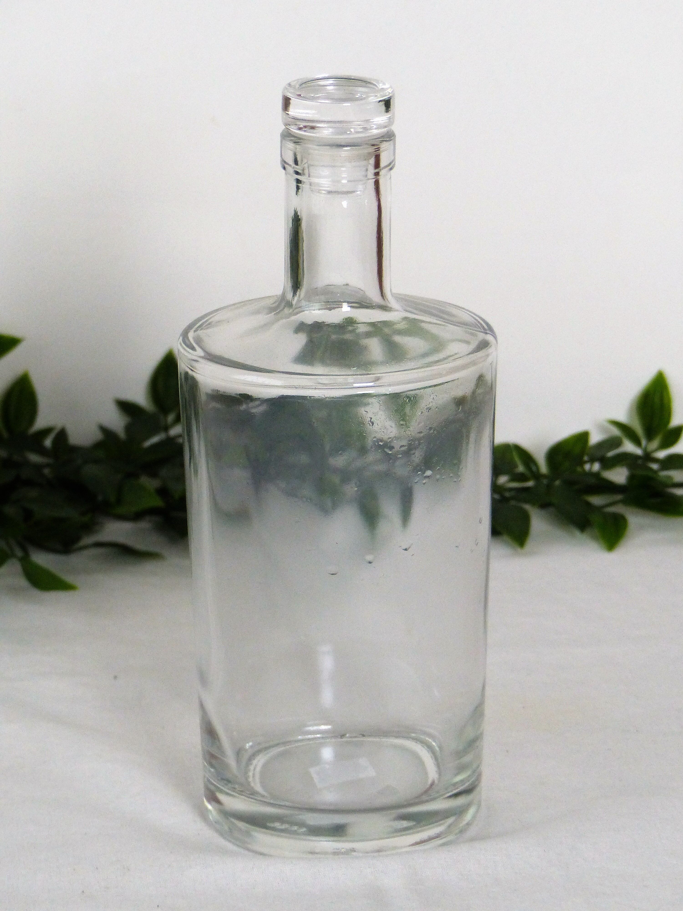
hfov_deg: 9.6
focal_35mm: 154
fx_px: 4051
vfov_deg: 12.8
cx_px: 342
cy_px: 456
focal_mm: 25.2
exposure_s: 1/80
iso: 400
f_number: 2.8
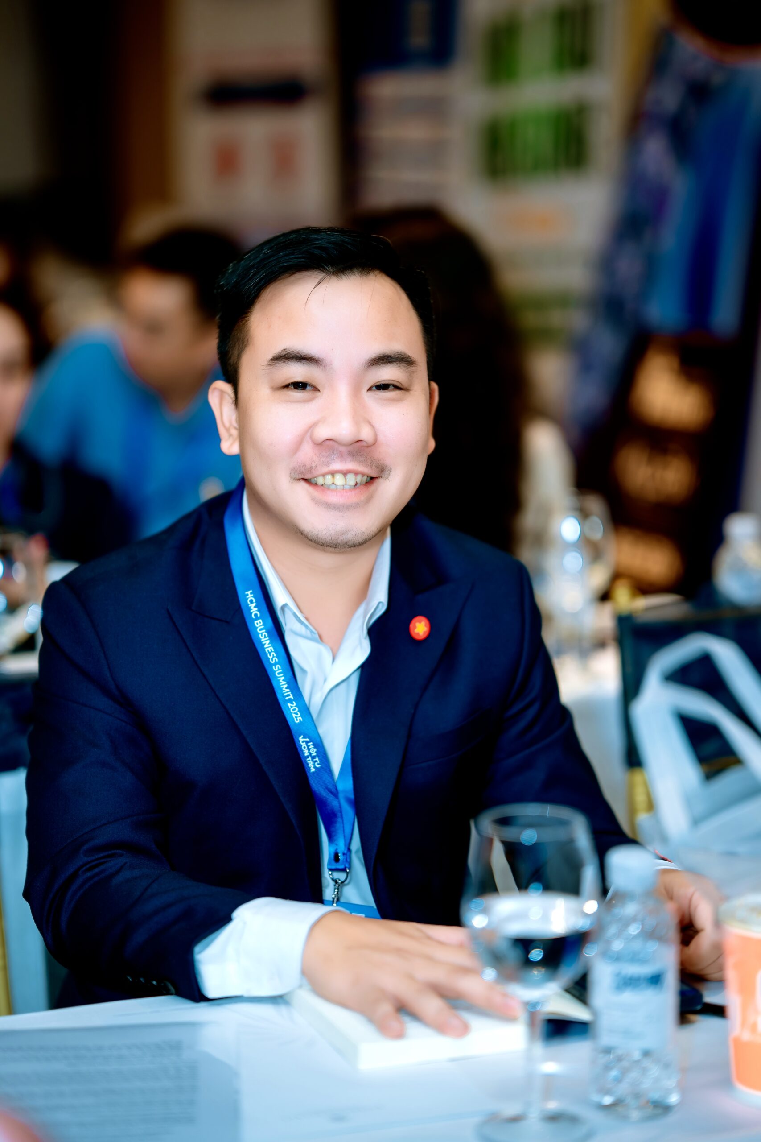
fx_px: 2695
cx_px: 380
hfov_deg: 16.1
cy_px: 571
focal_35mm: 85
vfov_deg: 23.9
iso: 200
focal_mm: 85
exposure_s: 1/200
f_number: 1.4
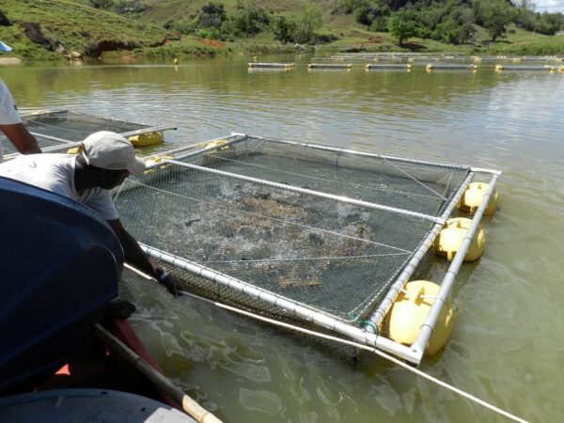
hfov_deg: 73.9
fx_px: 375
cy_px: 212
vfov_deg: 58.9
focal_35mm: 23
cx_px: 282
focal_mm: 4
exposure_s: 1/1000
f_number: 4
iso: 160
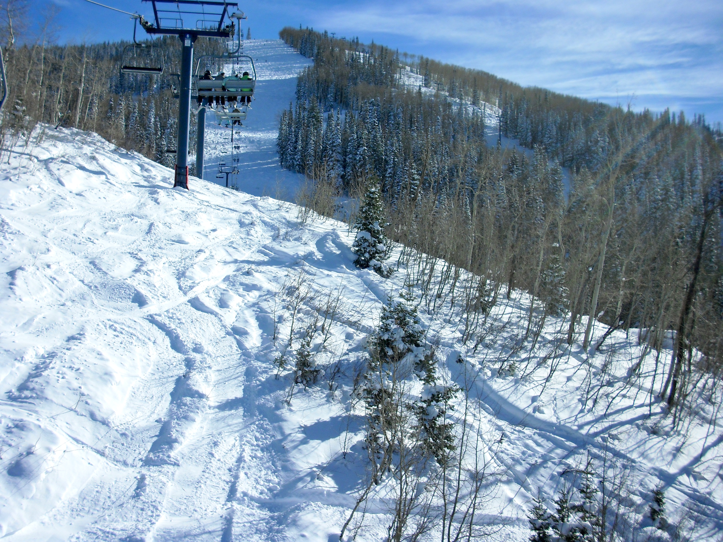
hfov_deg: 49.0
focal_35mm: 38
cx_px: 362
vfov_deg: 37.7
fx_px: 794
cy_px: 271
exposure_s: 1/320
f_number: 8
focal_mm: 6.2
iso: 100
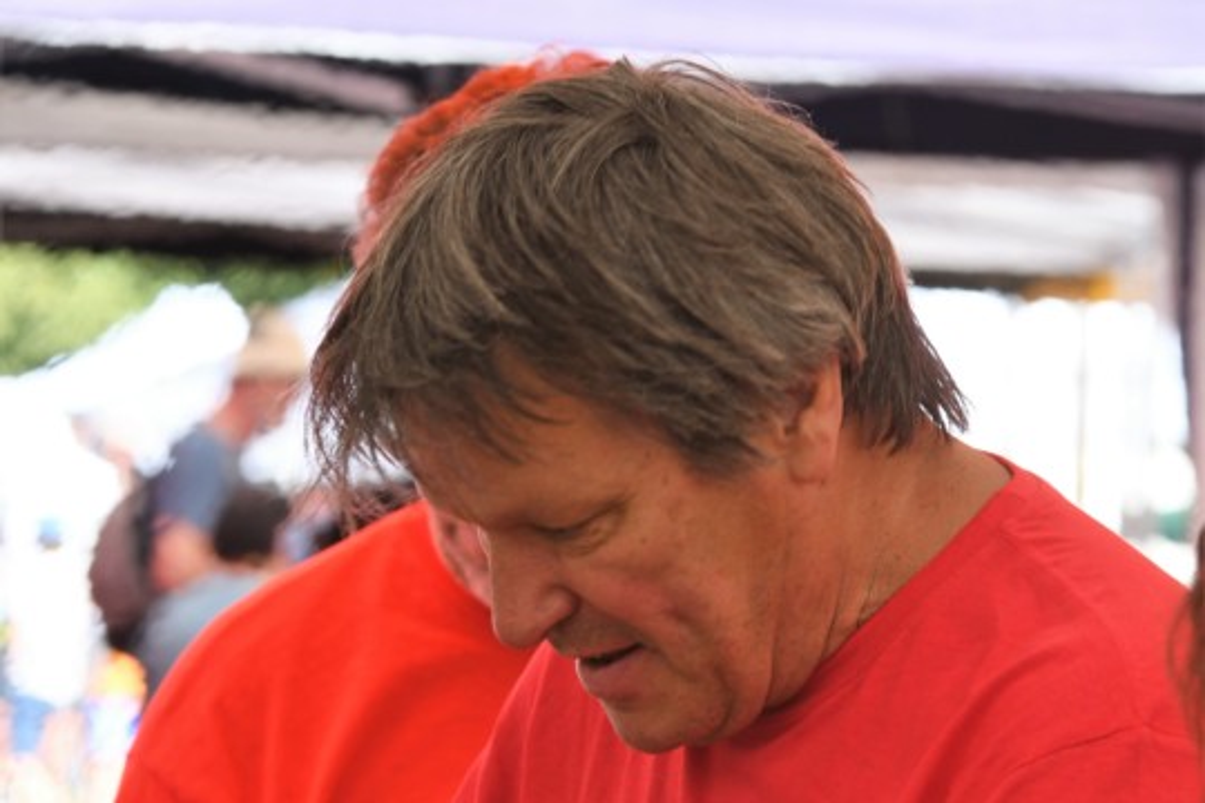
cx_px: 602
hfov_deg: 9.8
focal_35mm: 210
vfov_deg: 6.5
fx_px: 7029
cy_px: 402
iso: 640
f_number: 8
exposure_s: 1/250
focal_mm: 140
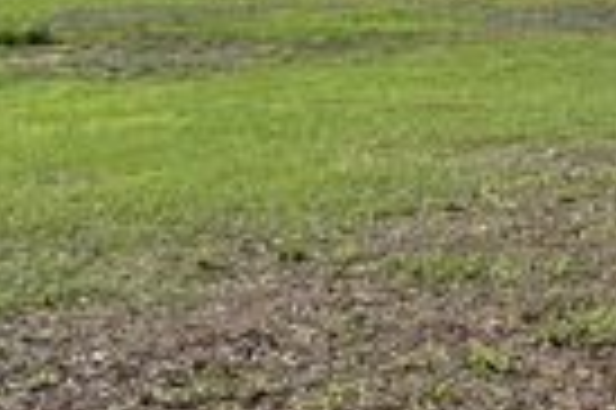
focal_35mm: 99
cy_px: -52
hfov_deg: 20.1
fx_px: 1692
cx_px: 603
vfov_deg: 13.5
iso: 32
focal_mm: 4.2
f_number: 1.6
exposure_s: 1/5556
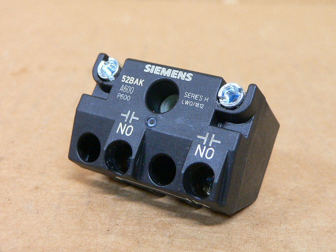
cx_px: 168
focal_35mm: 59
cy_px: 126
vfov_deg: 24.8
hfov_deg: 32.7
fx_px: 573
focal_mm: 7.7
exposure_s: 1/8
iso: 200
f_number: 2.8
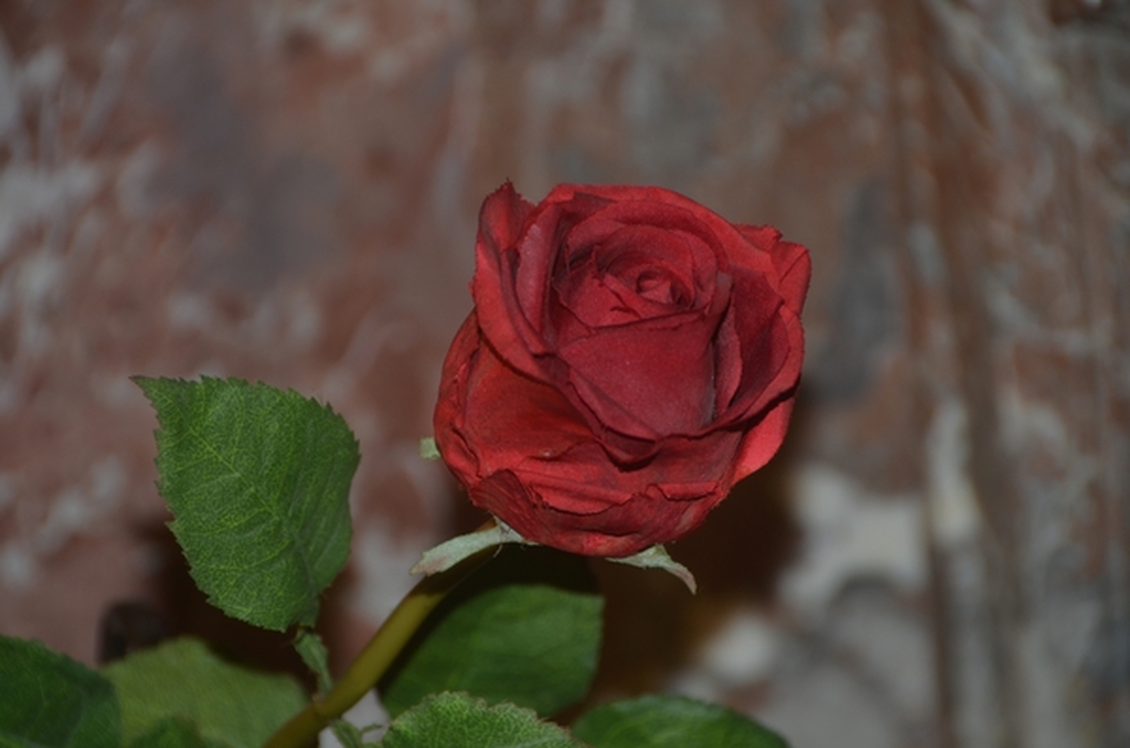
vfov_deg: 4.6
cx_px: 565
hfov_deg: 6.9
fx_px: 9394
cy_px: 374
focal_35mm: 300
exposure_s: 1/125
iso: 200
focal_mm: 200
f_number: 5.6
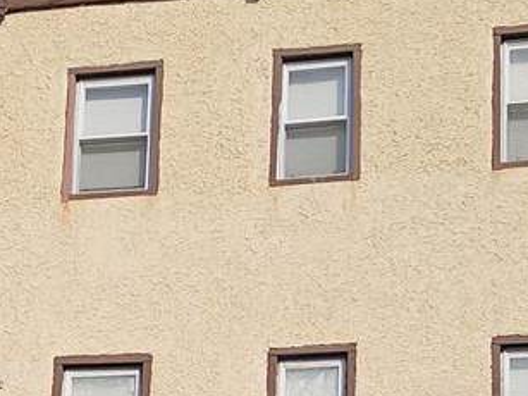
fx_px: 1464
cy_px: 733
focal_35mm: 96
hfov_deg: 20.1
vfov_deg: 13.6
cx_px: 79
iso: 10
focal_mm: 6.3
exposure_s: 1/1372
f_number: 1.7
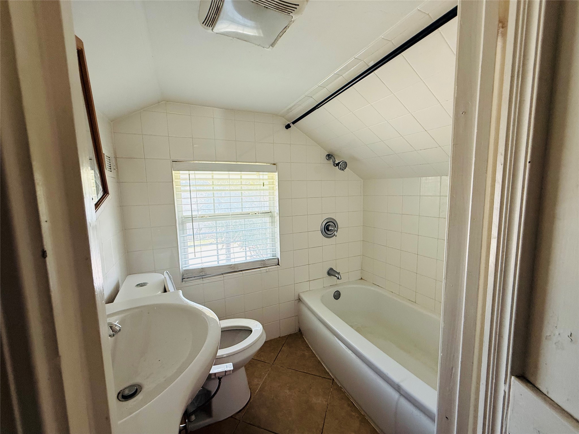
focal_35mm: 14
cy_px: 217
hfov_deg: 102.1
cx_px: 290
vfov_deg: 85.7
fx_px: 234
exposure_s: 1/99
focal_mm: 2.22
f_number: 2.2
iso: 160
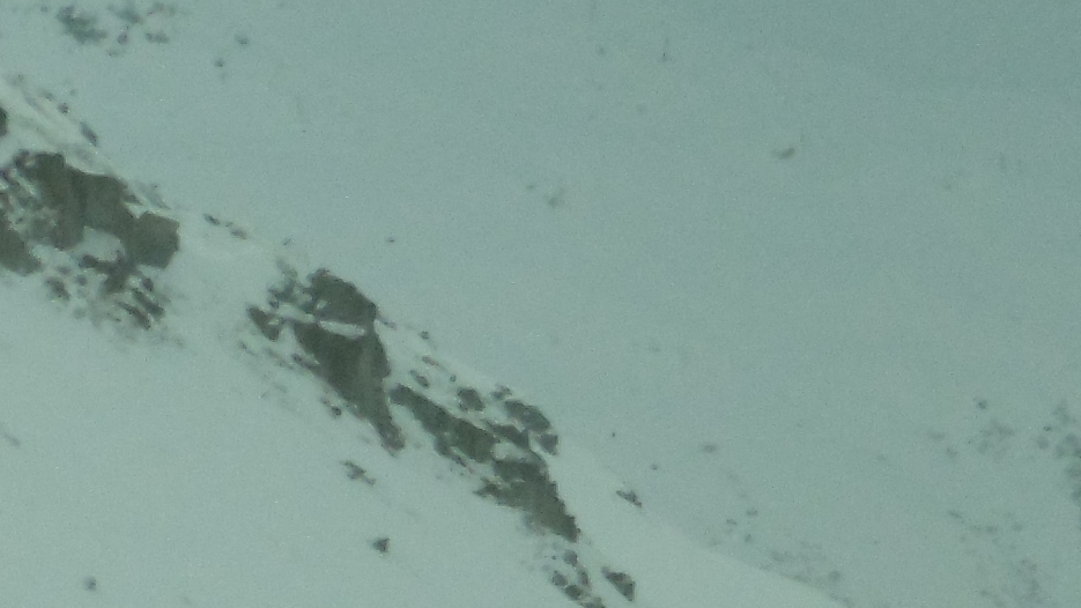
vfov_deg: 3.3
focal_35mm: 365
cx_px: 1395
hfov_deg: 5.9
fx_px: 10463
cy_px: 752
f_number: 4.4
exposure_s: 1/400
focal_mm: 12.1
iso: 100
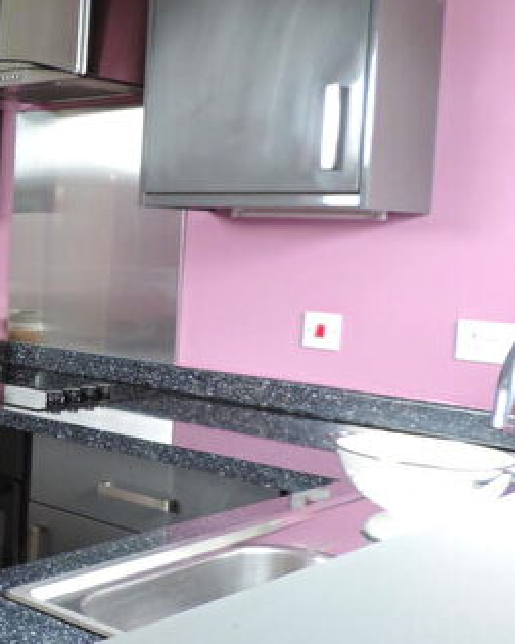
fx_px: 991
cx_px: -172
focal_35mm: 52
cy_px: 304
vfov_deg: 36.0
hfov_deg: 24.9
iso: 400
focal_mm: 4.3
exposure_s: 1/30
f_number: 3
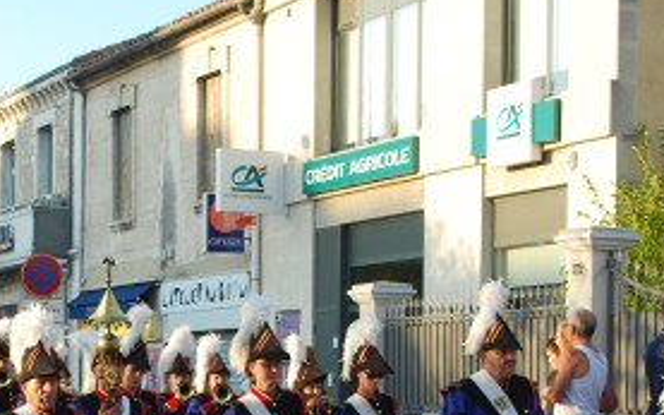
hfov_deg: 20.9
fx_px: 1791
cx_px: 189
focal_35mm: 99
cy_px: 481
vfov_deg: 12.9
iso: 180
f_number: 5.6
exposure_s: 1/125
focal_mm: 28
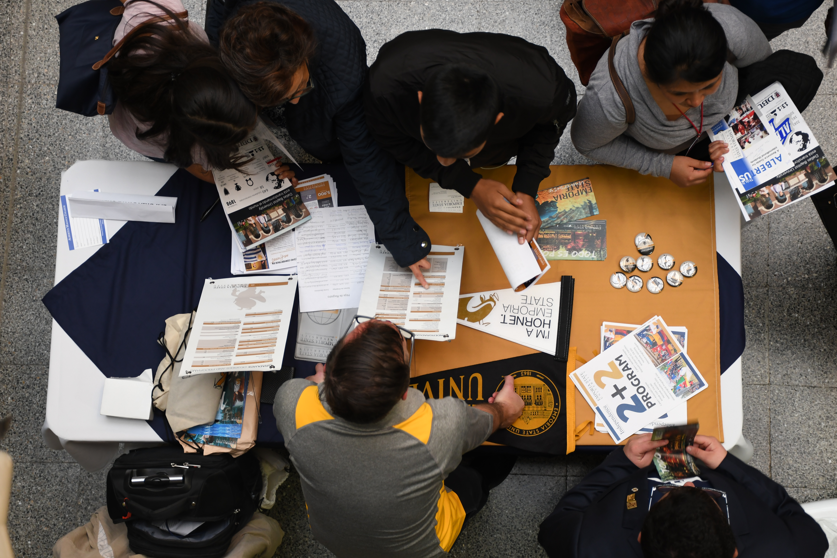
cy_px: 279
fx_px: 1465
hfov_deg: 31.9
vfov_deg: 21.6
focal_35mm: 63
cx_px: 418
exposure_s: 1/20
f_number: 4.5
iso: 500
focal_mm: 42
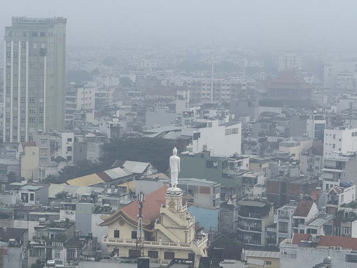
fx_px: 1238
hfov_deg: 16.4
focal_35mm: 120
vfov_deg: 12.3
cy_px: 134
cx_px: 178
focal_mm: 15.66
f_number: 2.8
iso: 50
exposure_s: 1/784
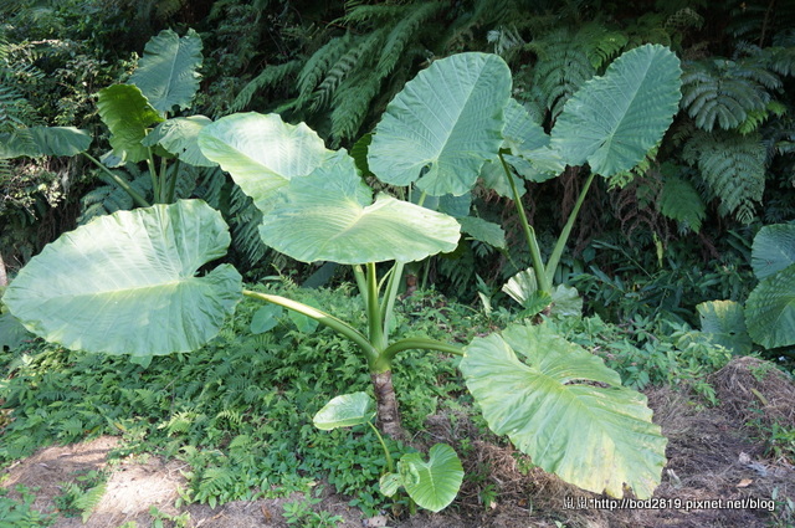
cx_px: 398
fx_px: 695
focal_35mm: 32
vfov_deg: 41.6
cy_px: 264
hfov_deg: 59.6
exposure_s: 1/160
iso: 400
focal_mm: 21
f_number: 4
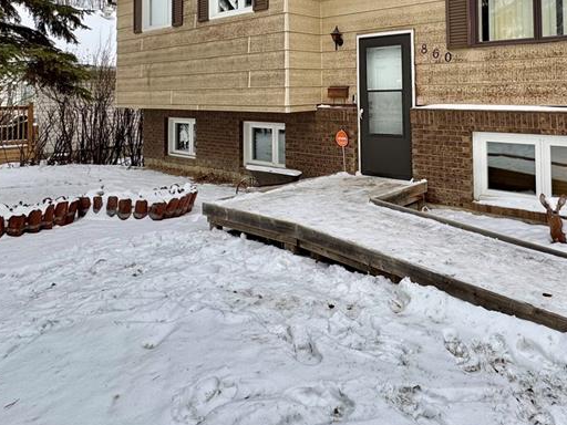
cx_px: 392
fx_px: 459
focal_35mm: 28
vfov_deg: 46.4
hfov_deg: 61.4
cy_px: 70
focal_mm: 2.22
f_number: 2.2
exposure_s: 1/165
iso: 40
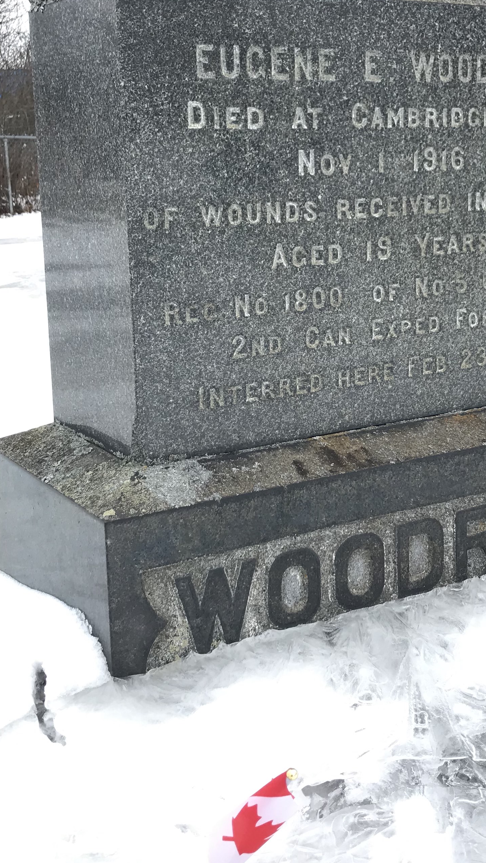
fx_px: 1100
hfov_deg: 24.8
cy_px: 347
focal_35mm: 48
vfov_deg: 42.7
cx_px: 306
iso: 20
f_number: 1.8
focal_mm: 3.99
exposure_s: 1/748
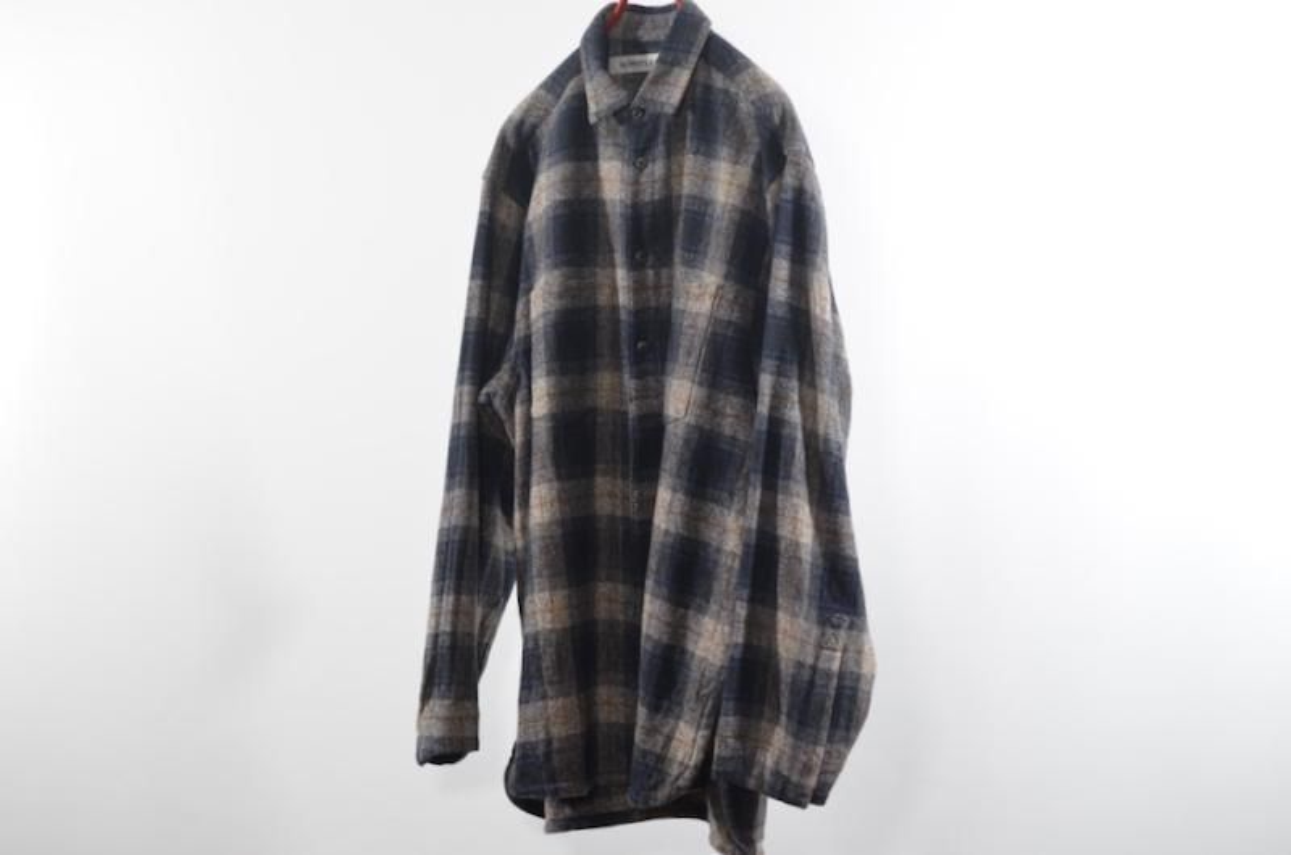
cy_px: 428
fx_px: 2147
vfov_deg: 22.5
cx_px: 646
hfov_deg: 33.5
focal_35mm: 60
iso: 800
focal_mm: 40
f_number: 4
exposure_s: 1/60
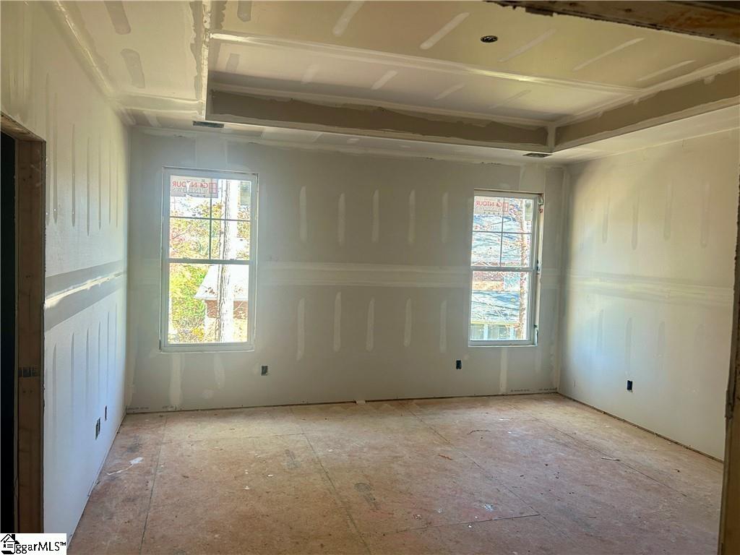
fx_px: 556
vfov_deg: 53.1
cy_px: 278
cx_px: 370
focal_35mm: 26
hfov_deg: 67.3
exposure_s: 1/120
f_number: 1.5
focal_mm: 5.7
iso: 125
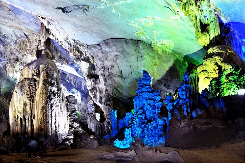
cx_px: 122
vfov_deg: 31.8
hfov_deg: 46.5
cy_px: 82
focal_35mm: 42
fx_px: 285
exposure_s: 20
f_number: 11
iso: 200
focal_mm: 28
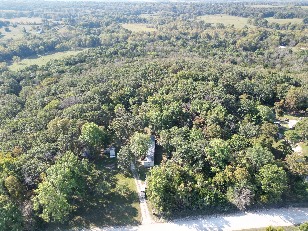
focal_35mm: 24
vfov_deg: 56.8
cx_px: 154
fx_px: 214
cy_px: 116
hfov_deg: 71.6
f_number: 1.7
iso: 150
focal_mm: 6.72
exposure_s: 1/800
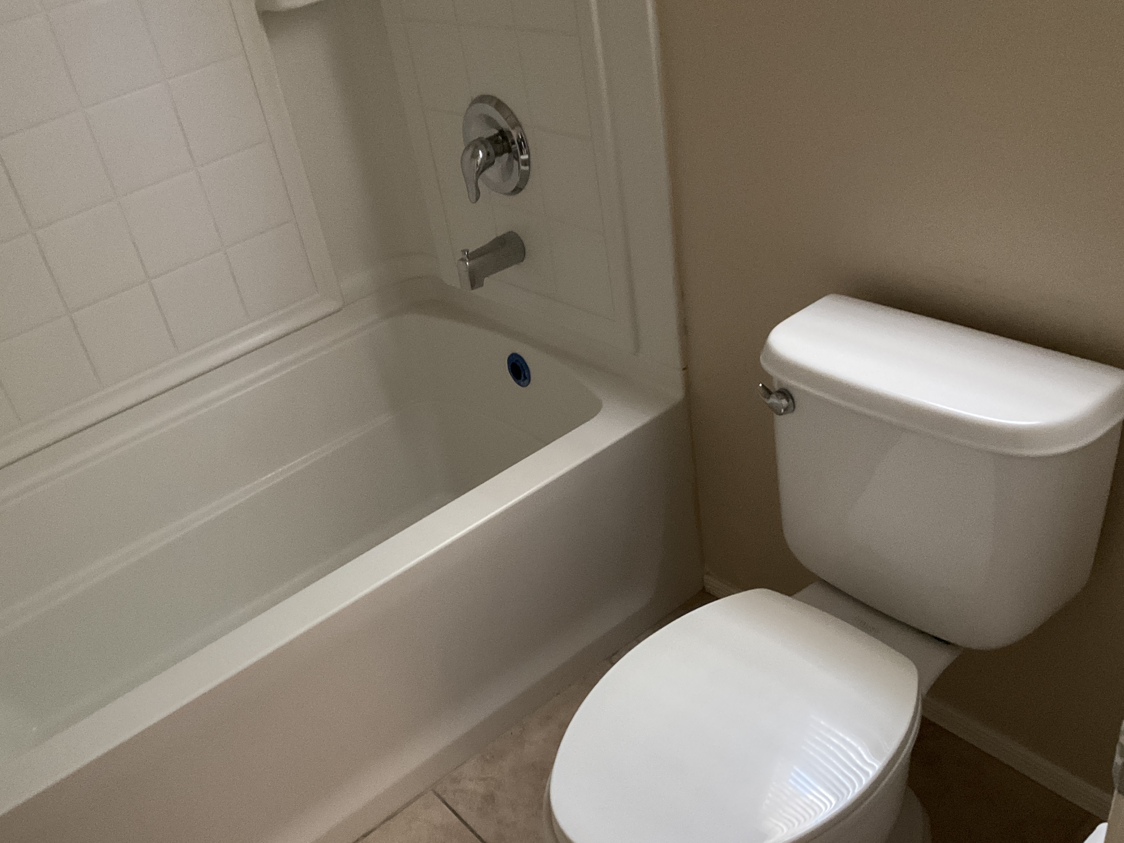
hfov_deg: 53.8
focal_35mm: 34
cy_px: 492
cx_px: 487
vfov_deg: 41.7
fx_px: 1104
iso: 400
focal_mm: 3
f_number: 1.8
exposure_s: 1/30
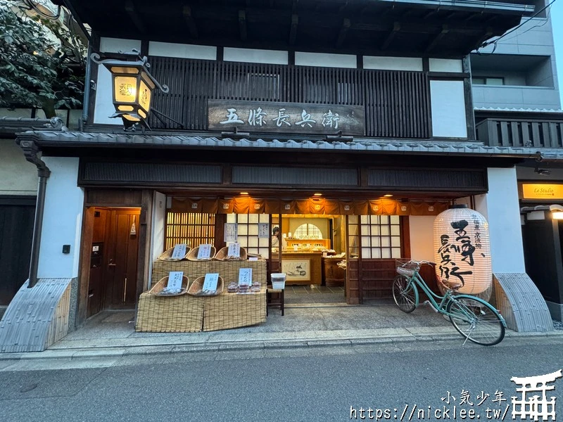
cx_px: 282
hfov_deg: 102.1
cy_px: 211
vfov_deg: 85.7
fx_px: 228
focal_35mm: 14
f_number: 2.2
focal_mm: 2.22
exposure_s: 1/60
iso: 500
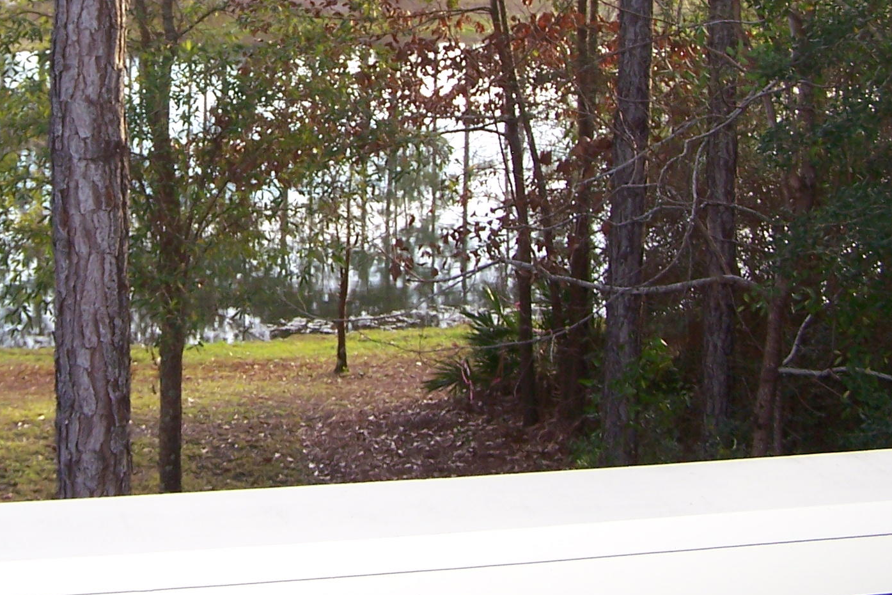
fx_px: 1809
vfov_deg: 18.5
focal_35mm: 73
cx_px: 251
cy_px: 131
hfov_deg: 27.4
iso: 100
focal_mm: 6.3
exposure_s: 1/125
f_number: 2.8
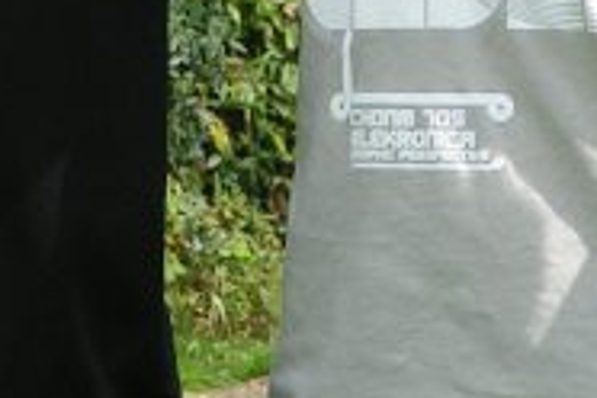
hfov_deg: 2.4
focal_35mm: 843
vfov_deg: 1.6
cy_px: -263
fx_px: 13979
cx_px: 449
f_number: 5
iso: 50
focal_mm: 28.8
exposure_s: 1/400
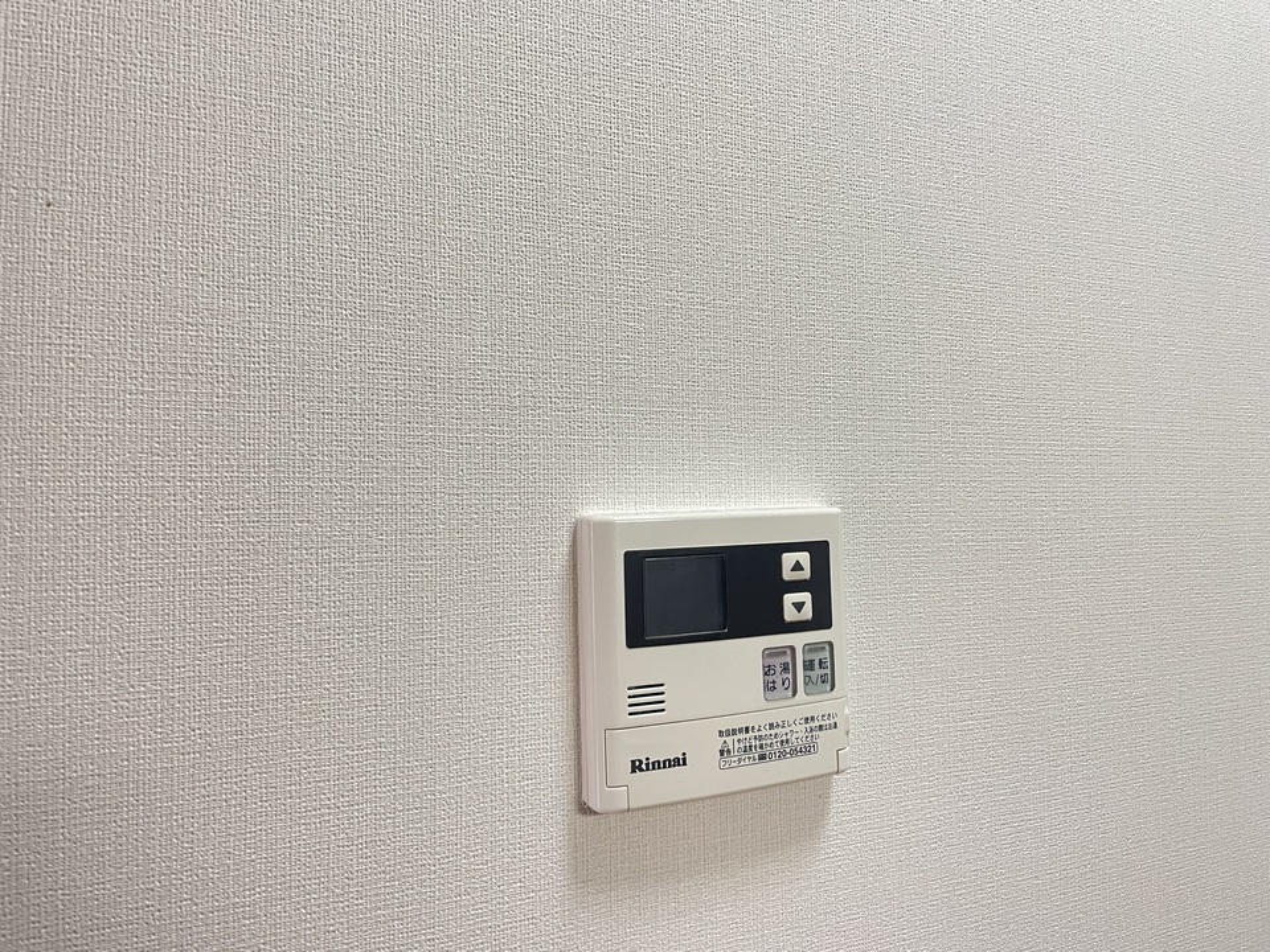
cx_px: 635
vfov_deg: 53.1
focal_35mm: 26
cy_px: 476
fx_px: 954
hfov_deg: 67.3
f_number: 1.6
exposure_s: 1/60
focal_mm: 4.2
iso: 200
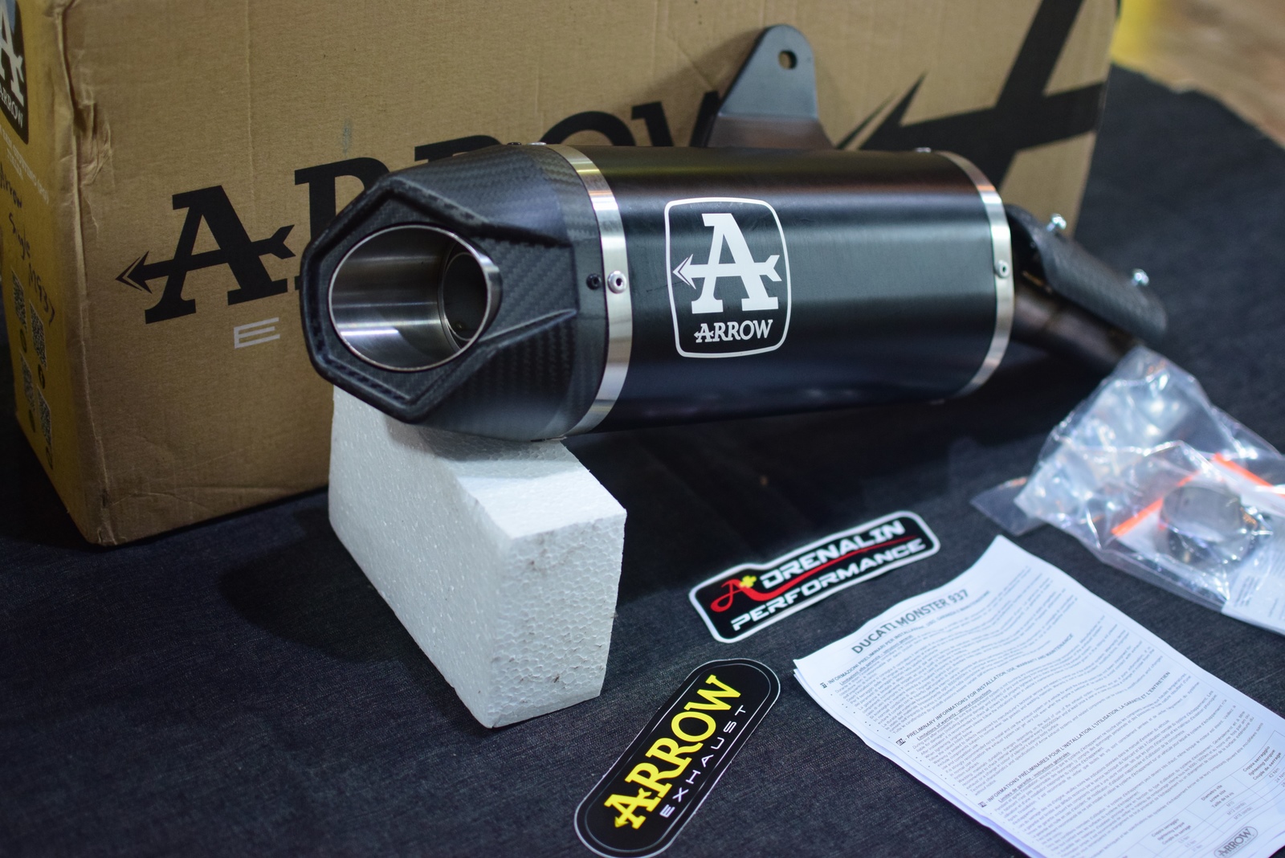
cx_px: 642
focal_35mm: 52
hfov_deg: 37.8
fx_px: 1875
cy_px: 429
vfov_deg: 25.8
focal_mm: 35
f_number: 2
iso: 1250
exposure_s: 1/80
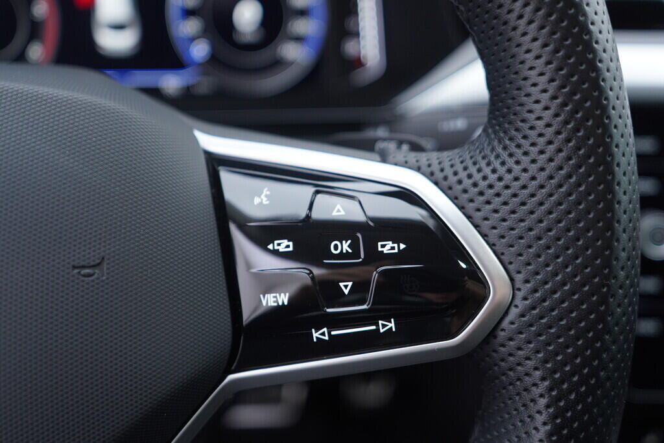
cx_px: 332
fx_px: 664
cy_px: 222
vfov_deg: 36.9
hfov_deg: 53.1
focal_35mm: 36
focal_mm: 24
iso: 160
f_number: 2.8
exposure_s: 1/40
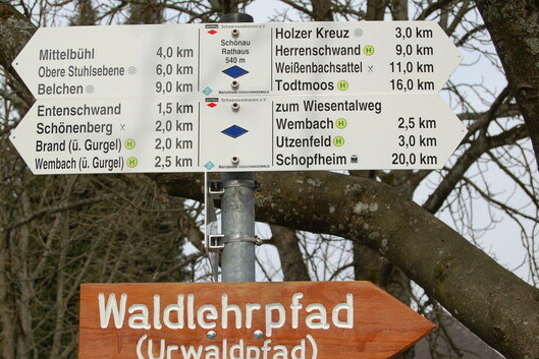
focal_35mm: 85
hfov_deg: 23.9
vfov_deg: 16.1
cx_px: 237
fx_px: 1273
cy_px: 194
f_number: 9
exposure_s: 1/320
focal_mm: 50
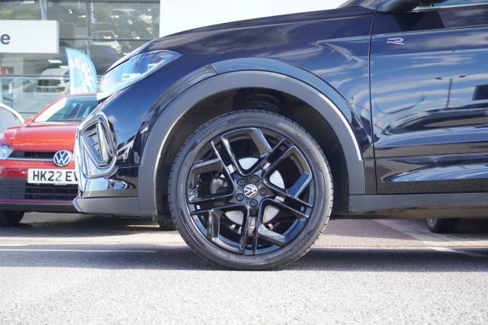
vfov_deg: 28.9
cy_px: 162
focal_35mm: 46
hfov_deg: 42.3
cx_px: 244
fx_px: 630
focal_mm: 31
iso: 400
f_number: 5
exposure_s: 1/160
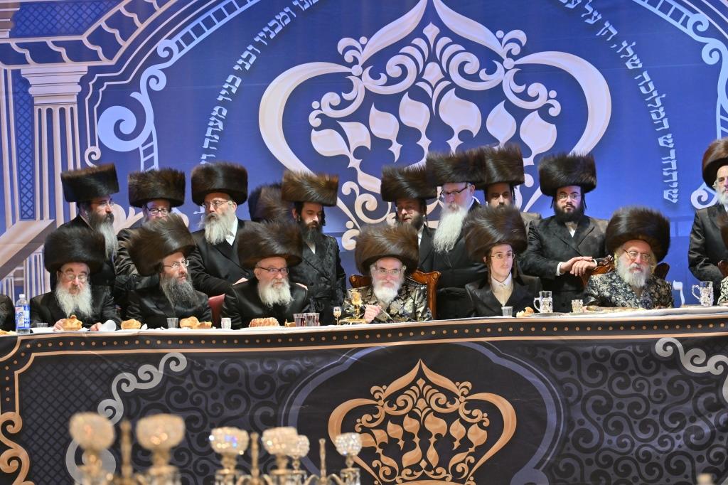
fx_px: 3517
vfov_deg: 7.9
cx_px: 364
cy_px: 242
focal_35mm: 174
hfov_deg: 11.8
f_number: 2.8
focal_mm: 116
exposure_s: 1/160
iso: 500
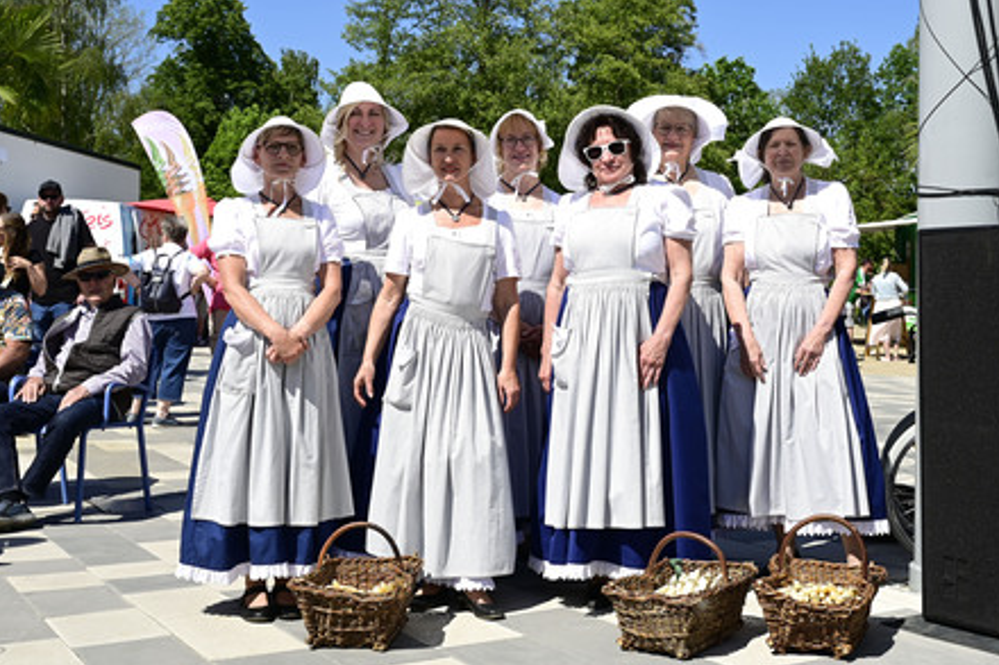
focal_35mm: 41
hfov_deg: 47.4
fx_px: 1137
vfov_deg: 32.6
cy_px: 336
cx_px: 507
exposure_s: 1/200
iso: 64
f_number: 8
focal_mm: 40
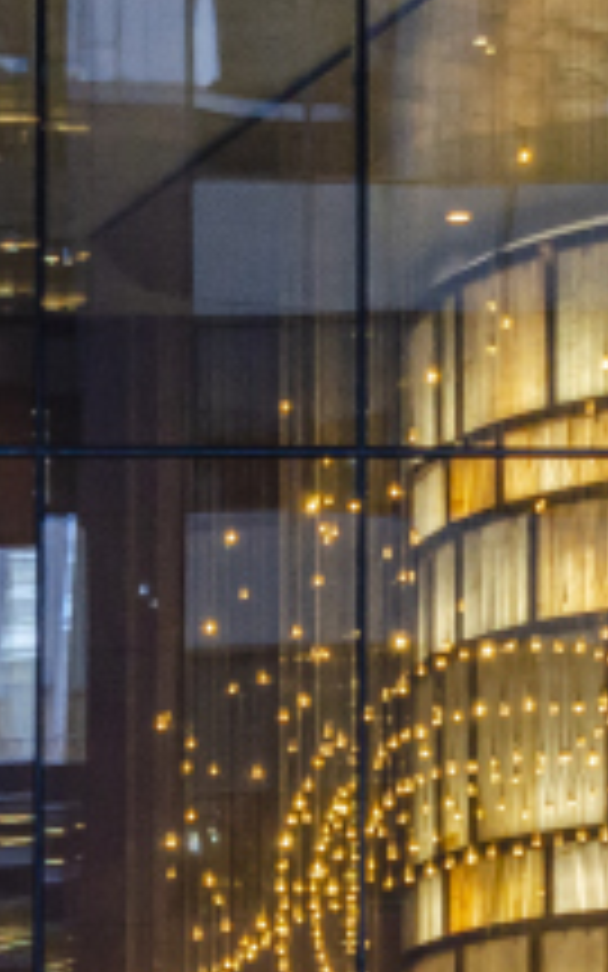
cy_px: 814
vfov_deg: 15.4
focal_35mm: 135
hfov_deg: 9.7
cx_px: 327
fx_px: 3579
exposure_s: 1/30
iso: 800
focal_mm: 22
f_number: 8
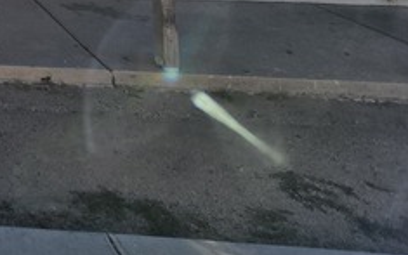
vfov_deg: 19.1
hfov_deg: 26.4
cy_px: -231
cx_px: -241
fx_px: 523
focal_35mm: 47
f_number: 2.2
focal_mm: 2.2
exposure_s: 1/1957
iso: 50
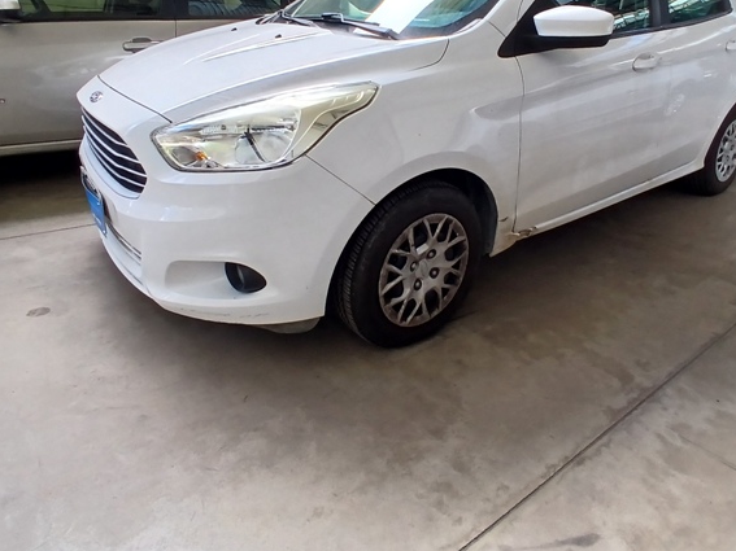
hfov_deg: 71.5
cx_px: 389
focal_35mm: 24
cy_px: 176
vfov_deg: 55.4
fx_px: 510
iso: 64
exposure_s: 1/60
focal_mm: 1.4
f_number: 2.2
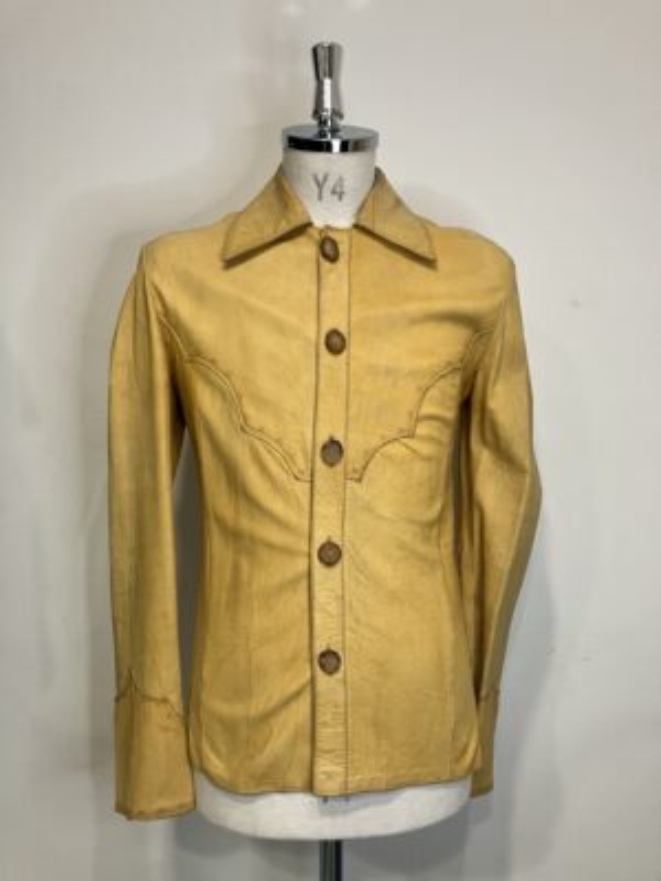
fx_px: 713
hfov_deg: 49.7
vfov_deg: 63.4
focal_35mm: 28
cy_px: 440
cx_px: 330
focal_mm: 3.99
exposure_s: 1/50
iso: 64
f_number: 1.8
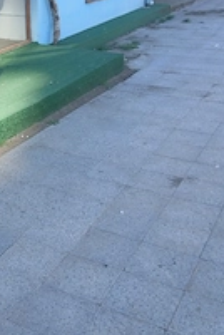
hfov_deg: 24.0
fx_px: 502
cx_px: -3
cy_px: 111
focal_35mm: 54
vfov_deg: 36.4
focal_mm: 3.98
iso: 25
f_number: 1.8
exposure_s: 1/101
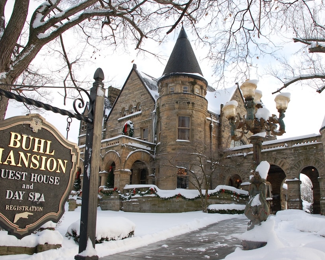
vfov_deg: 42.2
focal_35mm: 35
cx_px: 179
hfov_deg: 51.5
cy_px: 127
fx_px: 337
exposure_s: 1/160
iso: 200
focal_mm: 20
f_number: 6.3
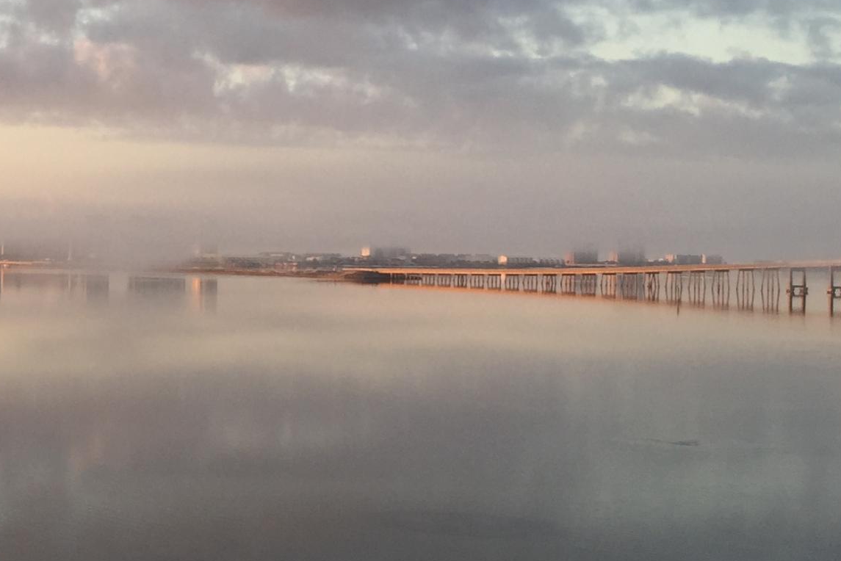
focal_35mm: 79
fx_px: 1846
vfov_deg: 17.3
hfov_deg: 24.2
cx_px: -57
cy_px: 251
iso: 32
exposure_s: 1/238
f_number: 2.2
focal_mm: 4.15
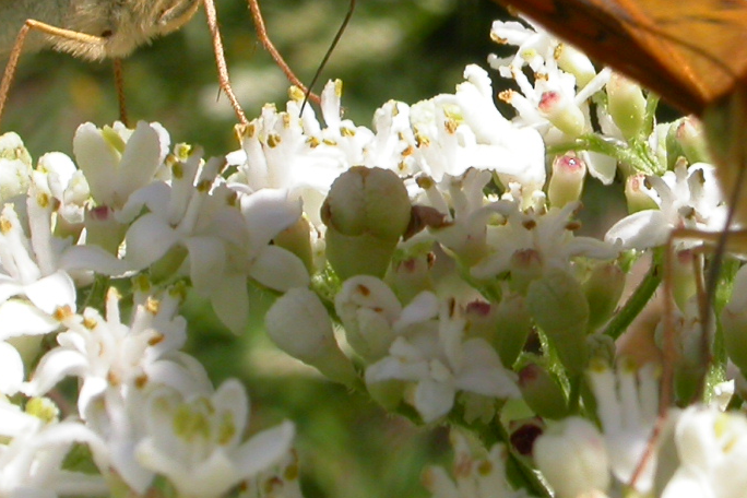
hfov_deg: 11.4
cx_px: 632
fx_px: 3735
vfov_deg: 7.6
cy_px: 95
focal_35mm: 180
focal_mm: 15.3
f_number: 8.6
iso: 100
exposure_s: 1/262
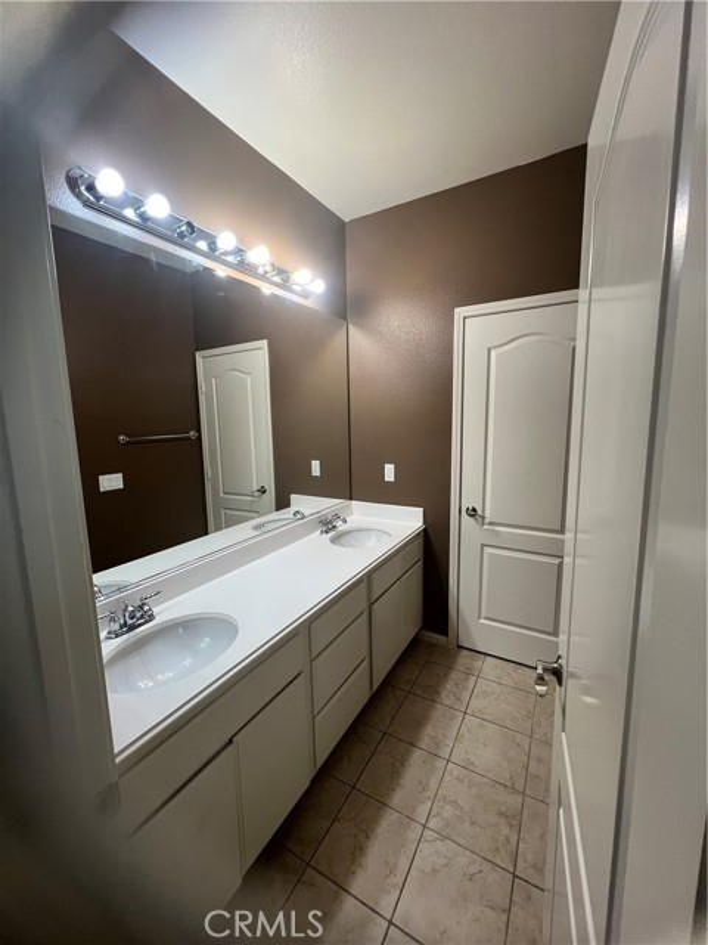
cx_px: 354
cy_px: 472
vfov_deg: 106.2
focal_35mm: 13
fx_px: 355
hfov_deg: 89.9
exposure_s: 1/120
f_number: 1.8
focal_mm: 1.57
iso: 125
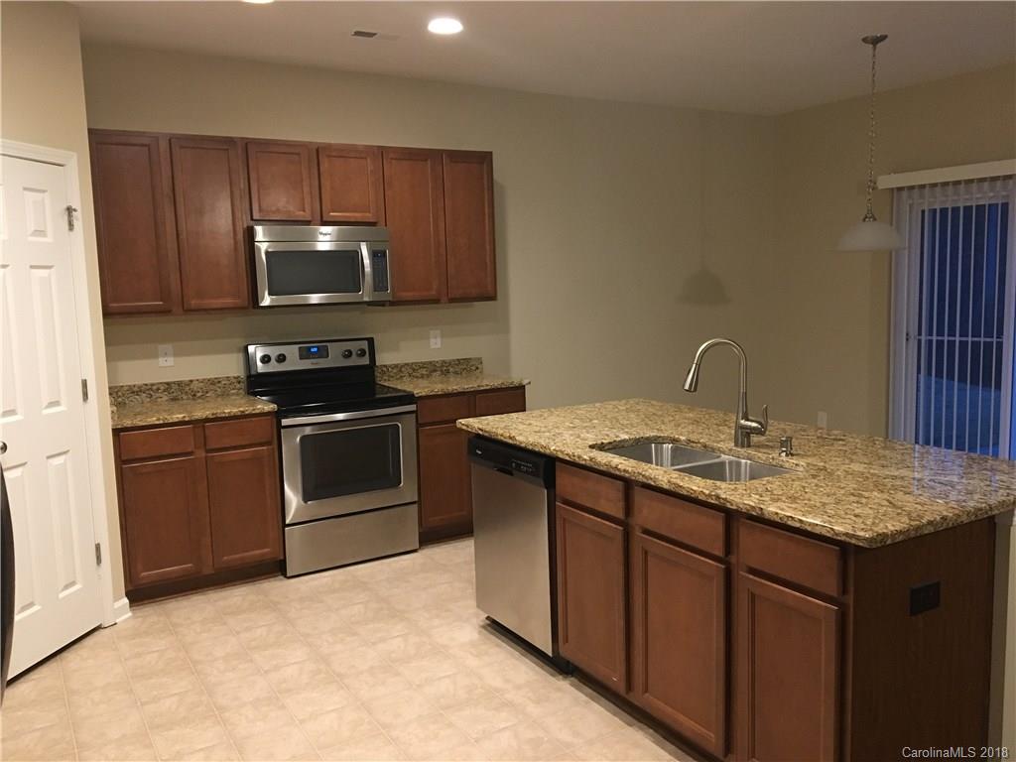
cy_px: 381
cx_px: 508
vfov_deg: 48.2
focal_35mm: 29
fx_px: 851
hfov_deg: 61.7
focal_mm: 4.15
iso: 200
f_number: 2.2
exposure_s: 1/30
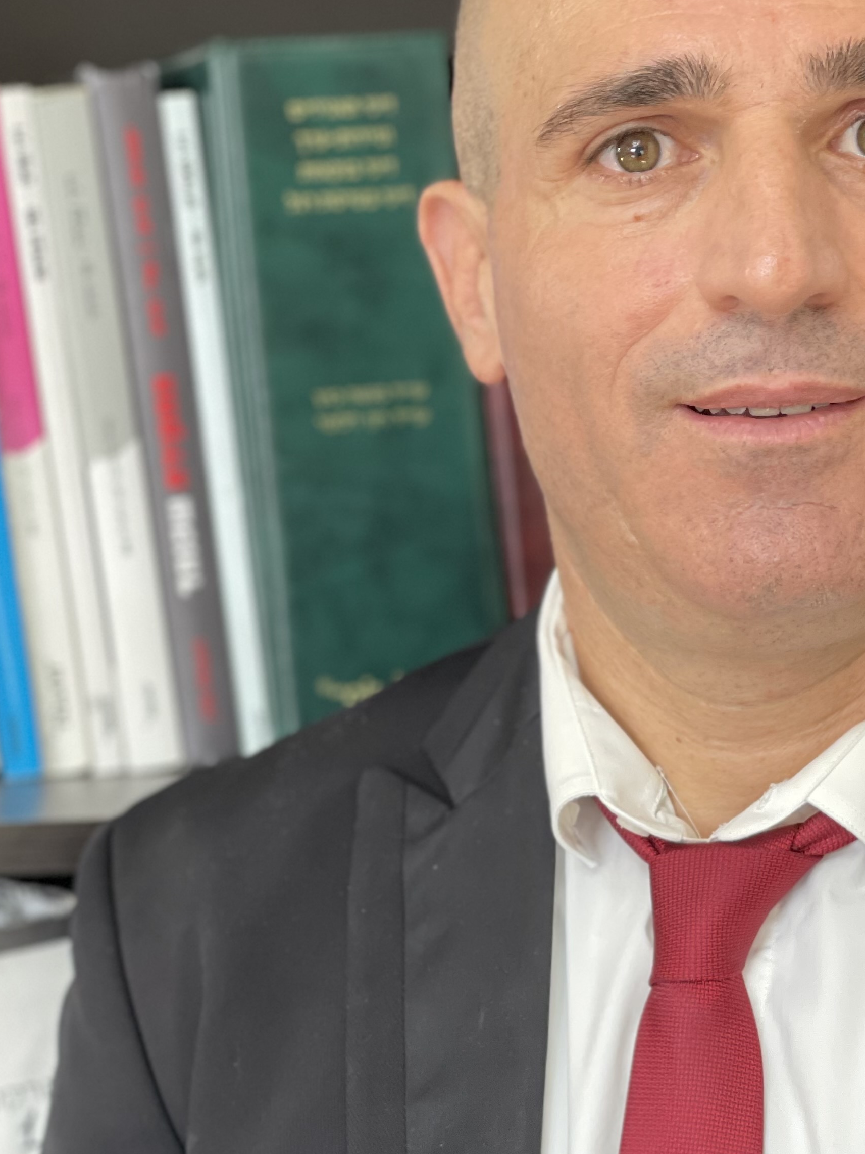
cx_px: 708
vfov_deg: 17.4
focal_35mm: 113
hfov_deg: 13.0
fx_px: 3765
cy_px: 757
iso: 125
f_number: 2.2
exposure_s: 1/100
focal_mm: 7.5
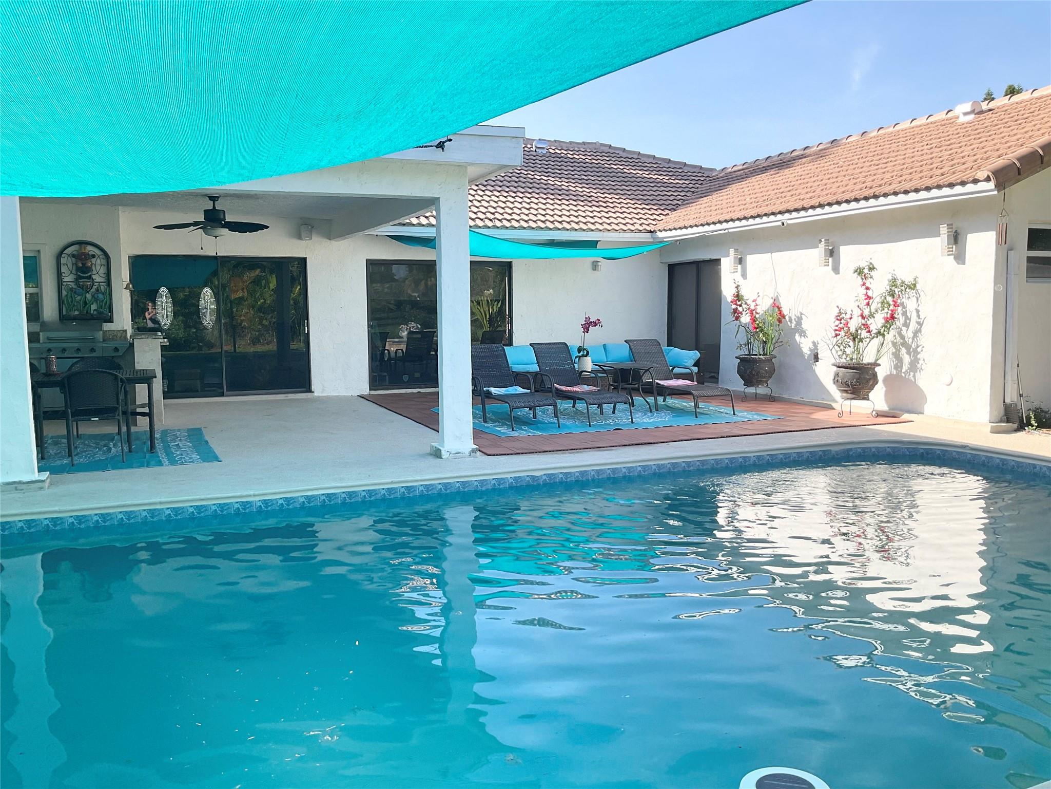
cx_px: 526
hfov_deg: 61.7
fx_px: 880
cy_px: 394
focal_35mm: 29
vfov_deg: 48.2
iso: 16
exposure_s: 1/804
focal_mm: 3
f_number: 1.8
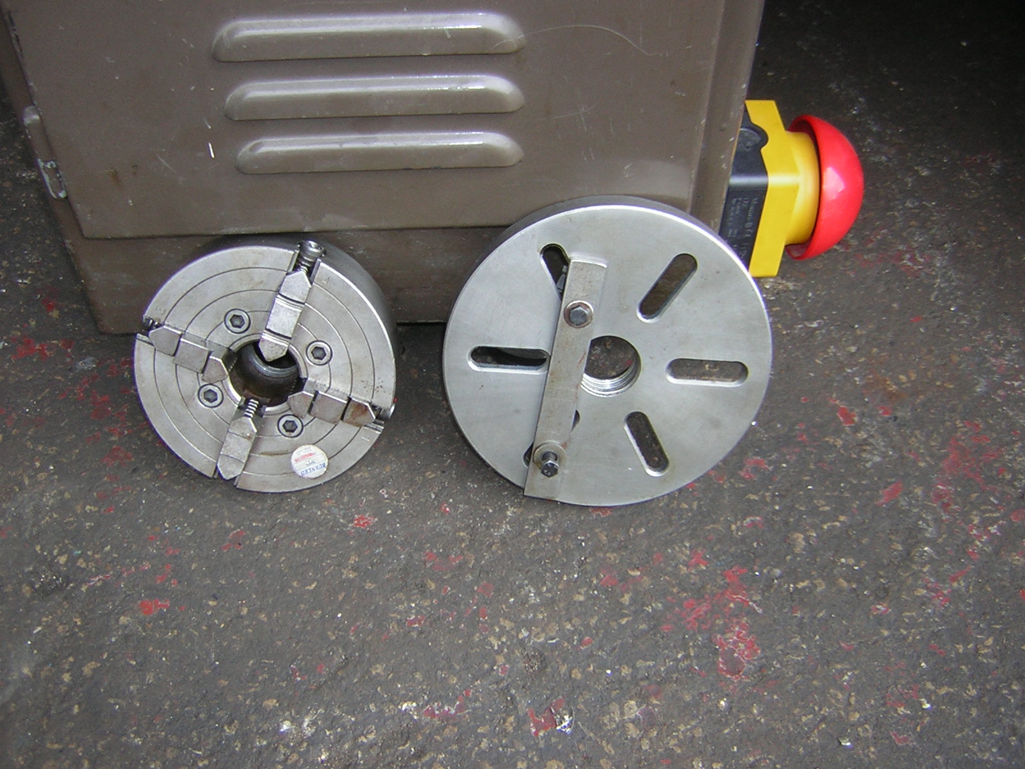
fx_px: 1066
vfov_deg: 39.7
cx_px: 512
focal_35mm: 36
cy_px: 384
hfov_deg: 51.4
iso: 50
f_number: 2.6
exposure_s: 1/30
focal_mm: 4.7
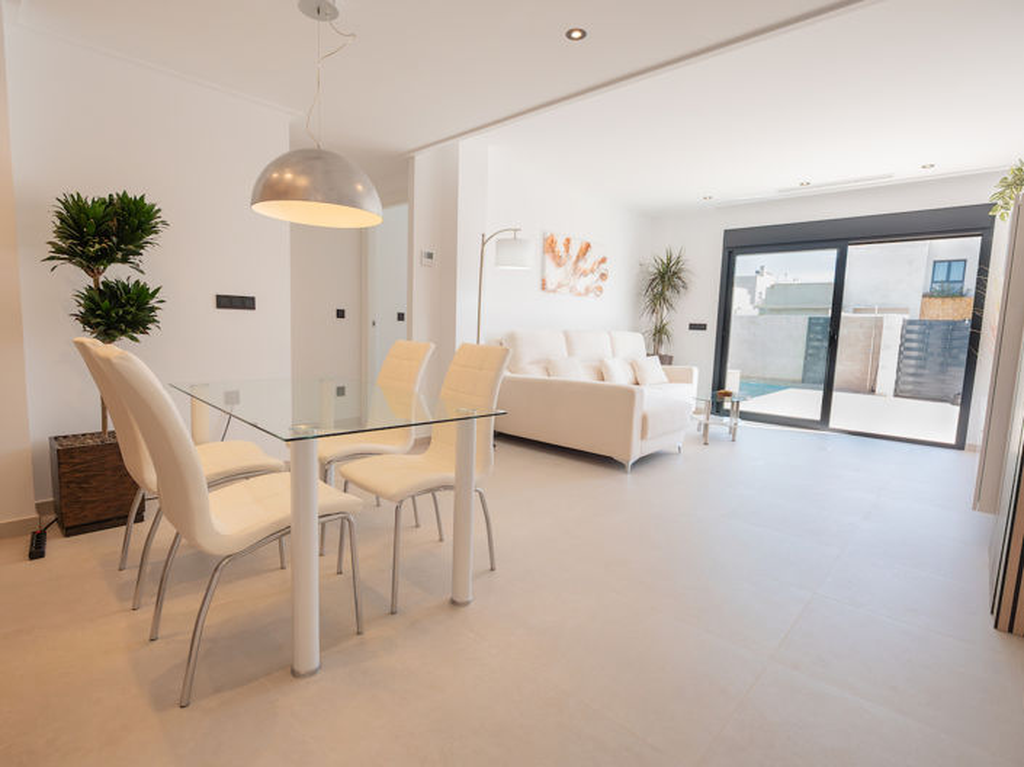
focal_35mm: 16
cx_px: 512
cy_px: 384
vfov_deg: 78.1
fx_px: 473
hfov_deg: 94.5
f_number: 4.5
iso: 400
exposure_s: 1/200
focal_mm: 8
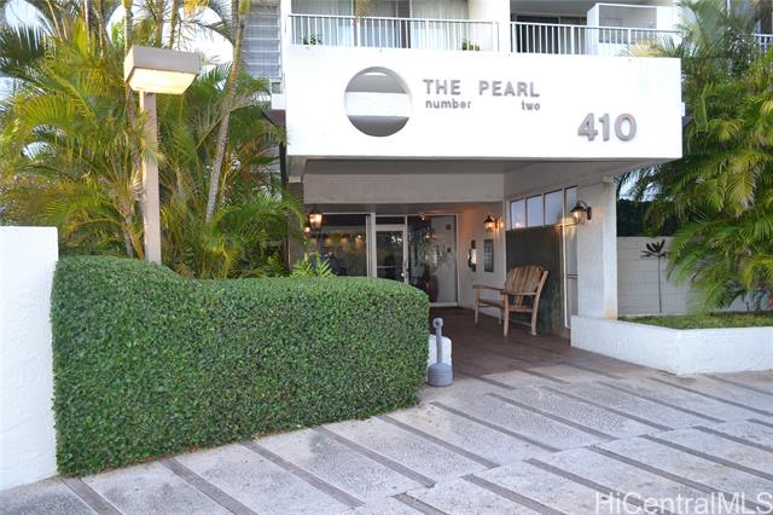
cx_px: 386
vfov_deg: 47.9
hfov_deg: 67.4
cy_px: 258
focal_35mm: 27
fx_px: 579
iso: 400
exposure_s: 1/80
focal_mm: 18
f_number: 4
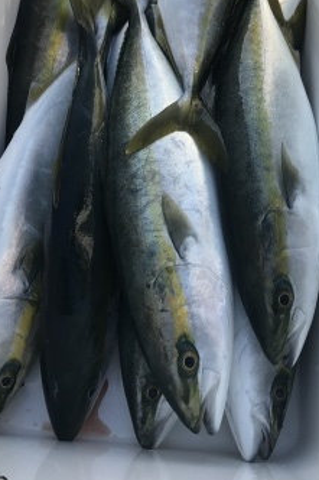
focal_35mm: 43
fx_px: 572
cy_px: 139
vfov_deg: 44.4
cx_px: 175
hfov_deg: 31.1
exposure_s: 1/894
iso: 20
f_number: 1.8
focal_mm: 3.99
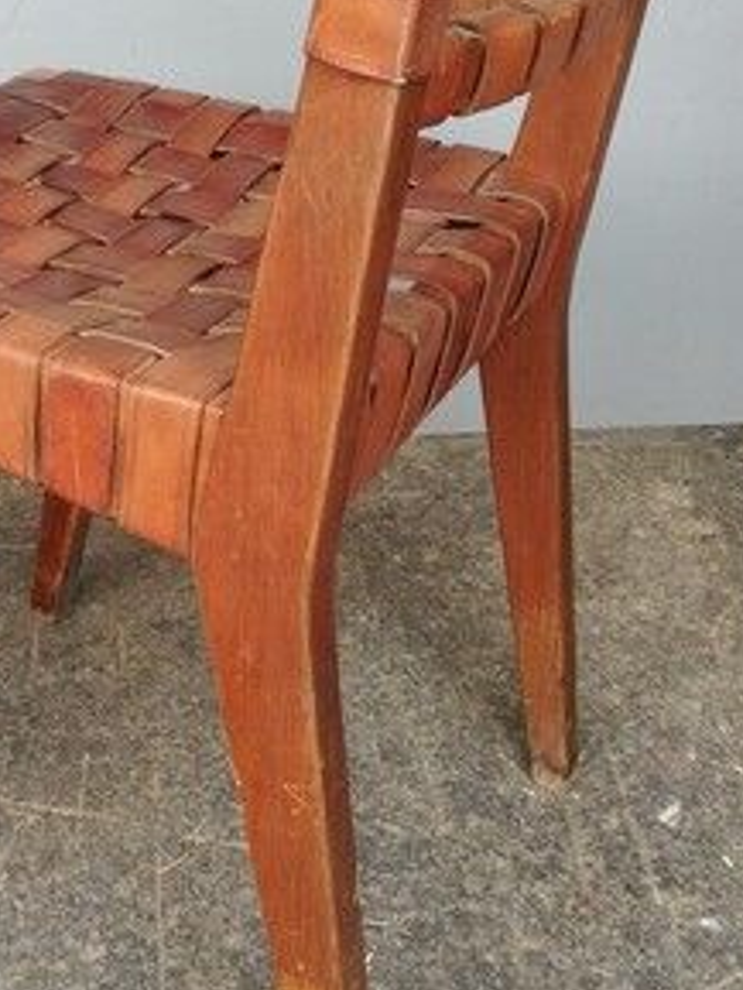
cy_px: 298
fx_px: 1544
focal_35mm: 54
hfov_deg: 26.7
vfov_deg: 35.0
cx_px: 181
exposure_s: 1/100
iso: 100
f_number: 2.2
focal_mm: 3.81
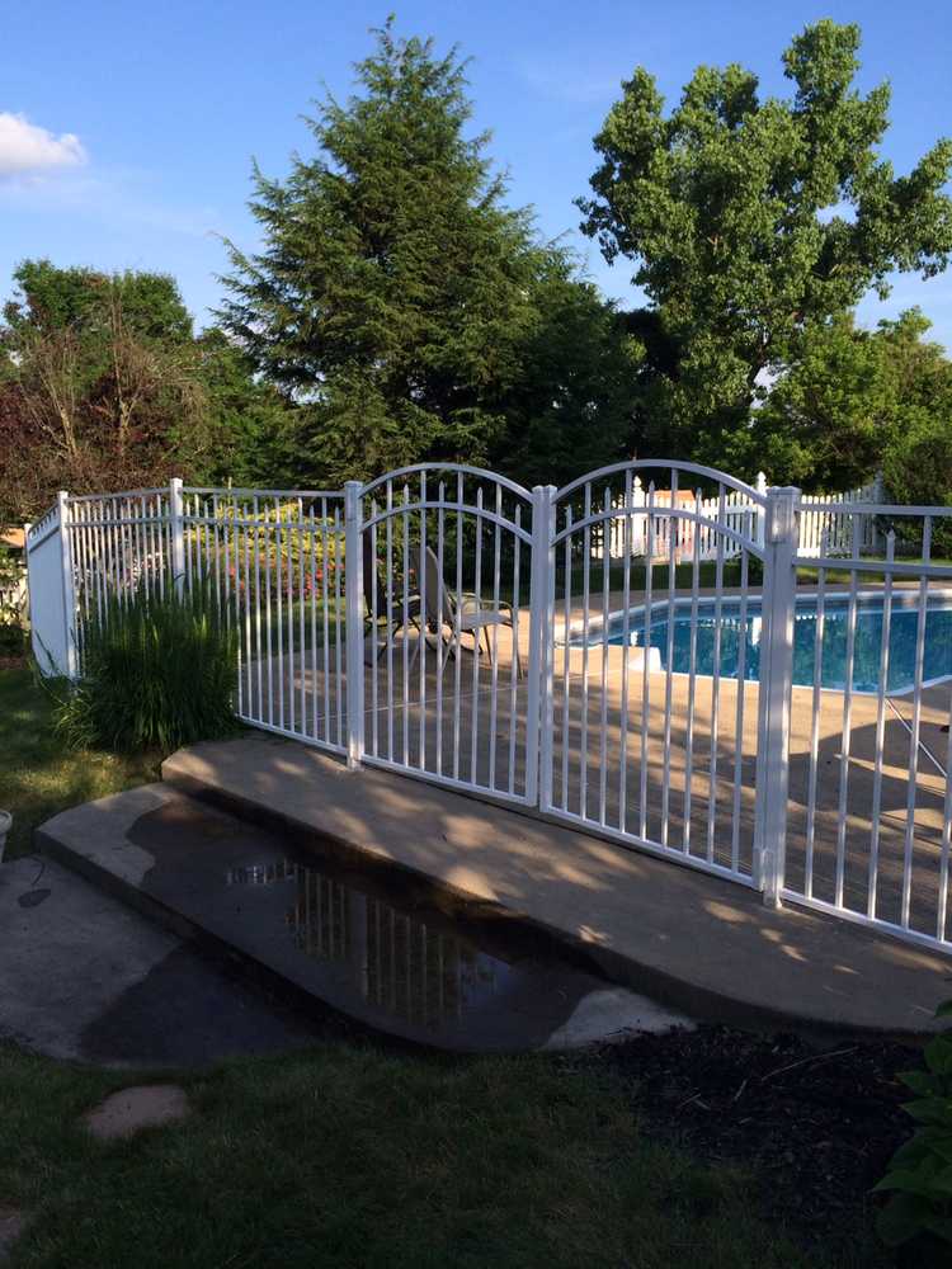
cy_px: 634
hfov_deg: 46.8
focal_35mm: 30
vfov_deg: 60.0
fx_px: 1100
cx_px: 476
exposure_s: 1/1053
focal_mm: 4.12
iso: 32
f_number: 2.2
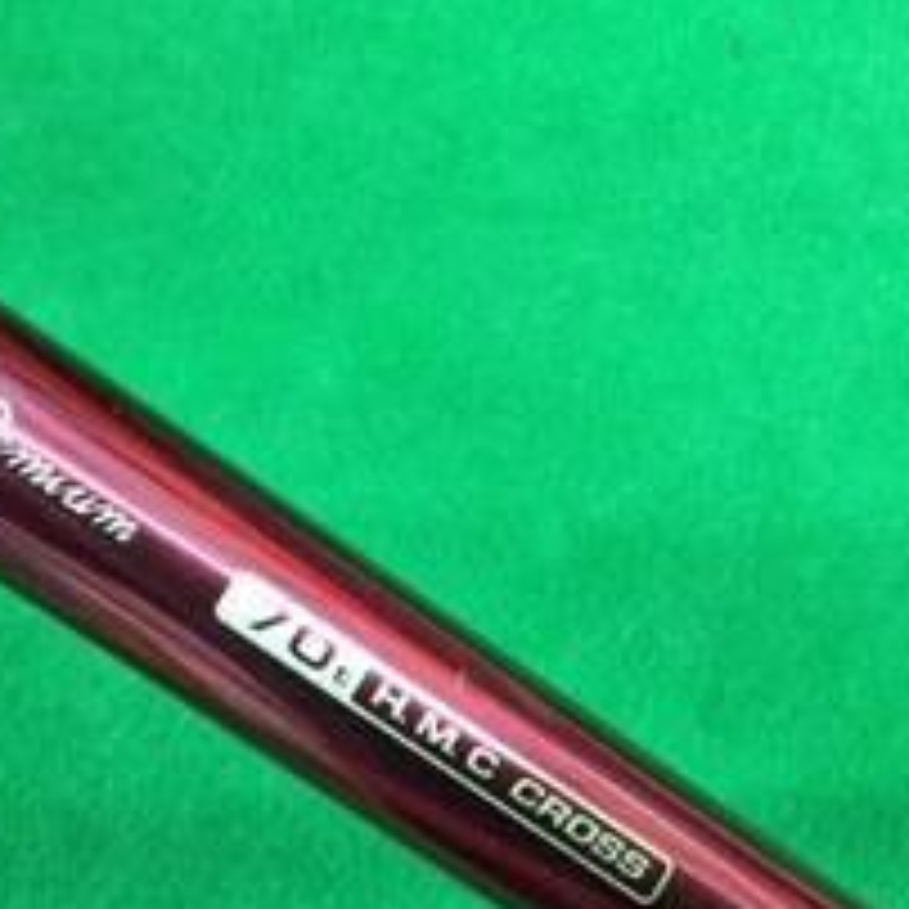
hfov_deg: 19.9
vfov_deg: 19.8
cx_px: 364
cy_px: 702
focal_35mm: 87
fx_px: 2585
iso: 200
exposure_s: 1/20
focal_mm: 3.3
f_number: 2.4
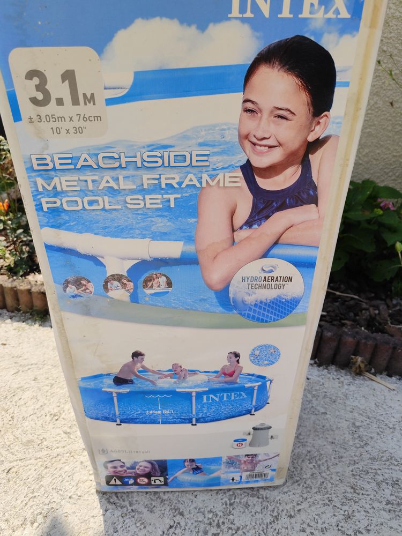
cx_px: 201
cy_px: 268
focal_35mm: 23
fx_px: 356
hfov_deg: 58.9
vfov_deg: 73.9
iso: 50
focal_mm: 6.14
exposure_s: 1/1012
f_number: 1.65
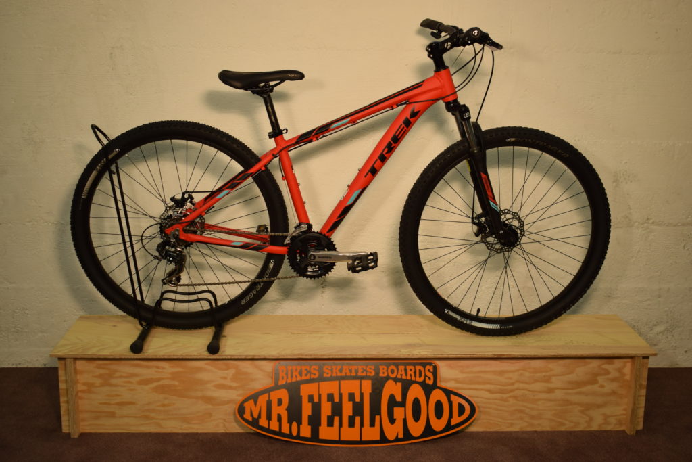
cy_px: 231
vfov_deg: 29.9
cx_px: 346
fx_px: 865
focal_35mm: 45
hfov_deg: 43.6
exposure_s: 1/80
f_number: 4.5
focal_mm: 30
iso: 400
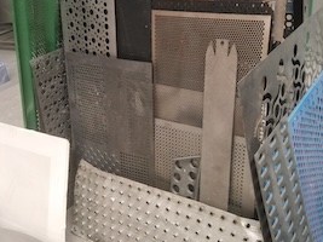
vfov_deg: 36.8
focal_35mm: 39
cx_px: 174
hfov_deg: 47.8
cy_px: 116
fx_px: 364
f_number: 1.8
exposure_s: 1/20
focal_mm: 3.59
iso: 550
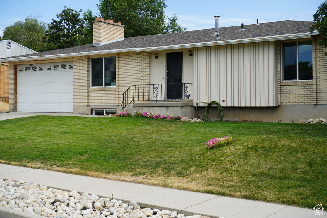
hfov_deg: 40.3
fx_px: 445
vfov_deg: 27.5
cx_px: 164
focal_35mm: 49
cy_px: 109
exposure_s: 1/125
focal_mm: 49
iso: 100
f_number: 9
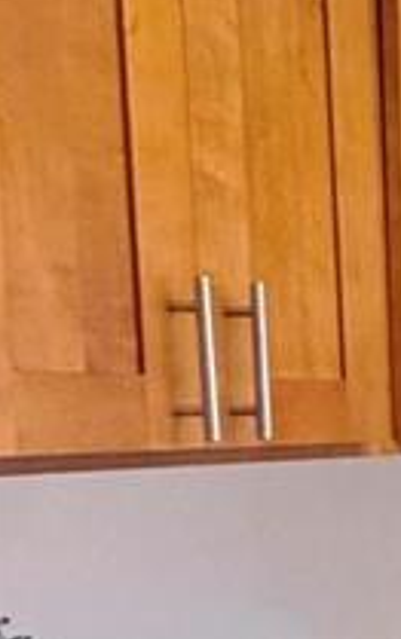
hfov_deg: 9.6
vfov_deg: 23.9
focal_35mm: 85
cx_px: 1370
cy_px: 538
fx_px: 1483
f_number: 2.2
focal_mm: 2.22
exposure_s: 1/120
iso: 320
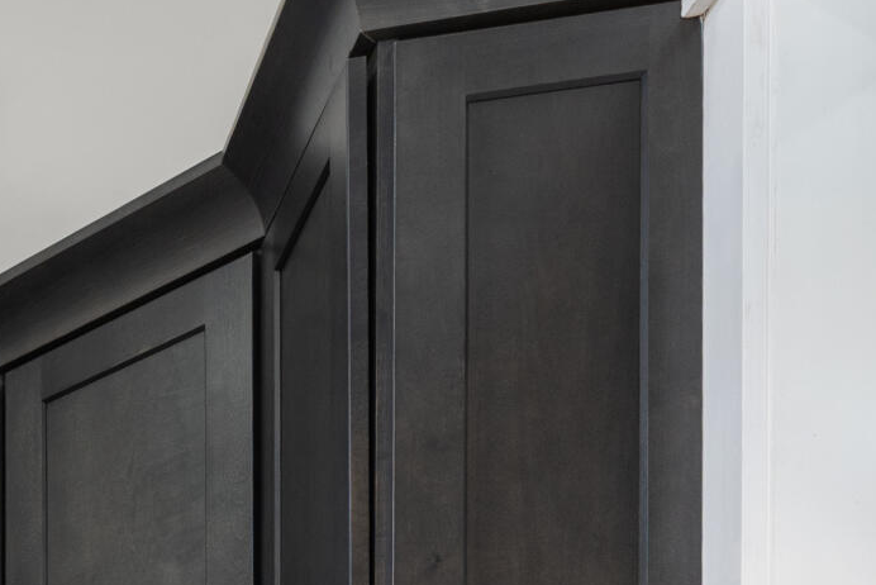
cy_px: 1190
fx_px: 1582
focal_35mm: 65
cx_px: -632
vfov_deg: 16.0
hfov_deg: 21.9
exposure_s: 1.3
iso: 320
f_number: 11
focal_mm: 15
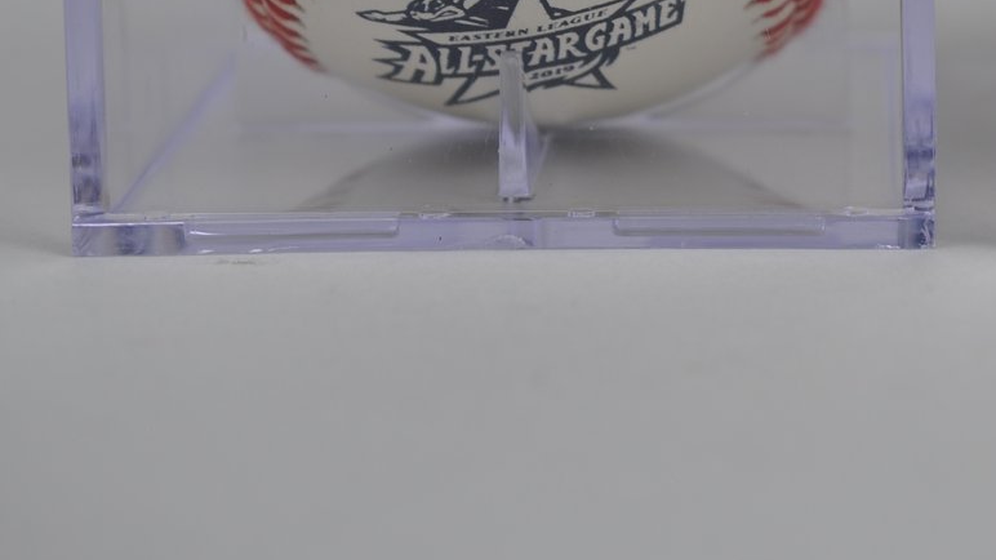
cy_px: -148
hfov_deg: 15.2
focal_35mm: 139
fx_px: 3670
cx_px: 979
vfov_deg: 8.6
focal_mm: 40
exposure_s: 1/80
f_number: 4.5
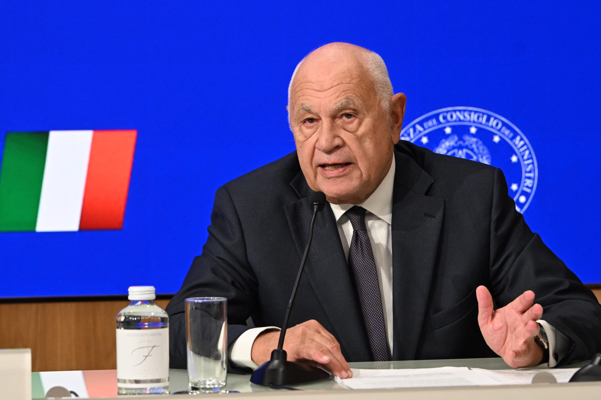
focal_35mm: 180
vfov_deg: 7.6
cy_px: 200
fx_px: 3005
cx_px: 300
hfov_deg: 11.4
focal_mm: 120
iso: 2000
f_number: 5.6
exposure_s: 1/320
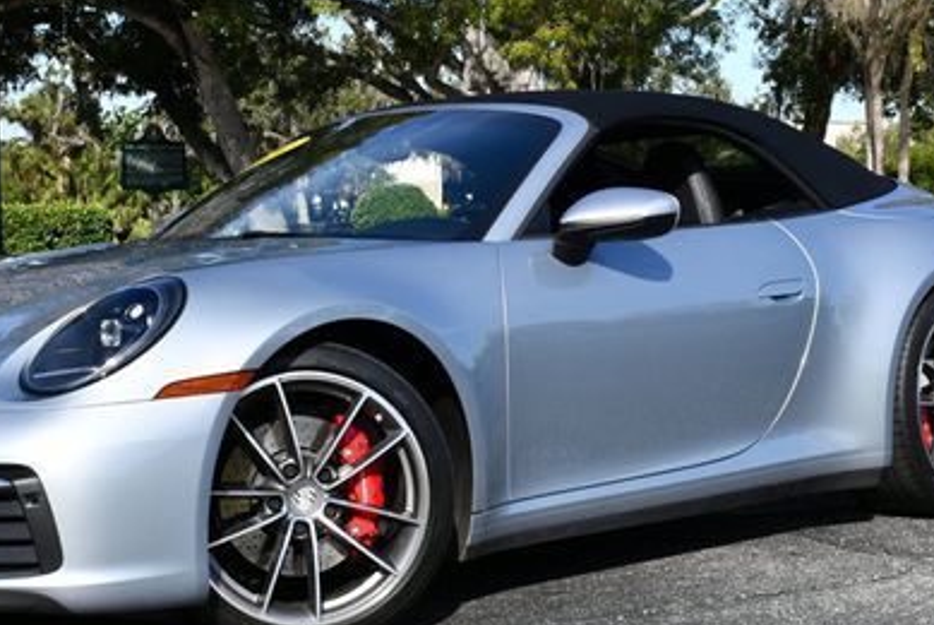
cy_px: 224
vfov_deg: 17.3
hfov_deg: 25.6
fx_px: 2051
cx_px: 355
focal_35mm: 79
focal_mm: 24
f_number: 8
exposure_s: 1/250
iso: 110
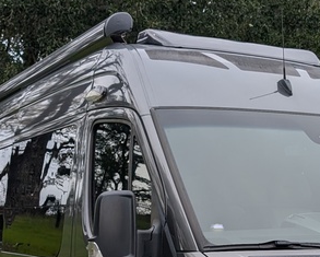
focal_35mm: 80
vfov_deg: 18.4
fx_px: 758
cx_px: 227
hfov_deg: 23.7
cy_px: 291
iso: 21
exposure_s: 1/940
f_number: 1.68
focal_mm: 6.9
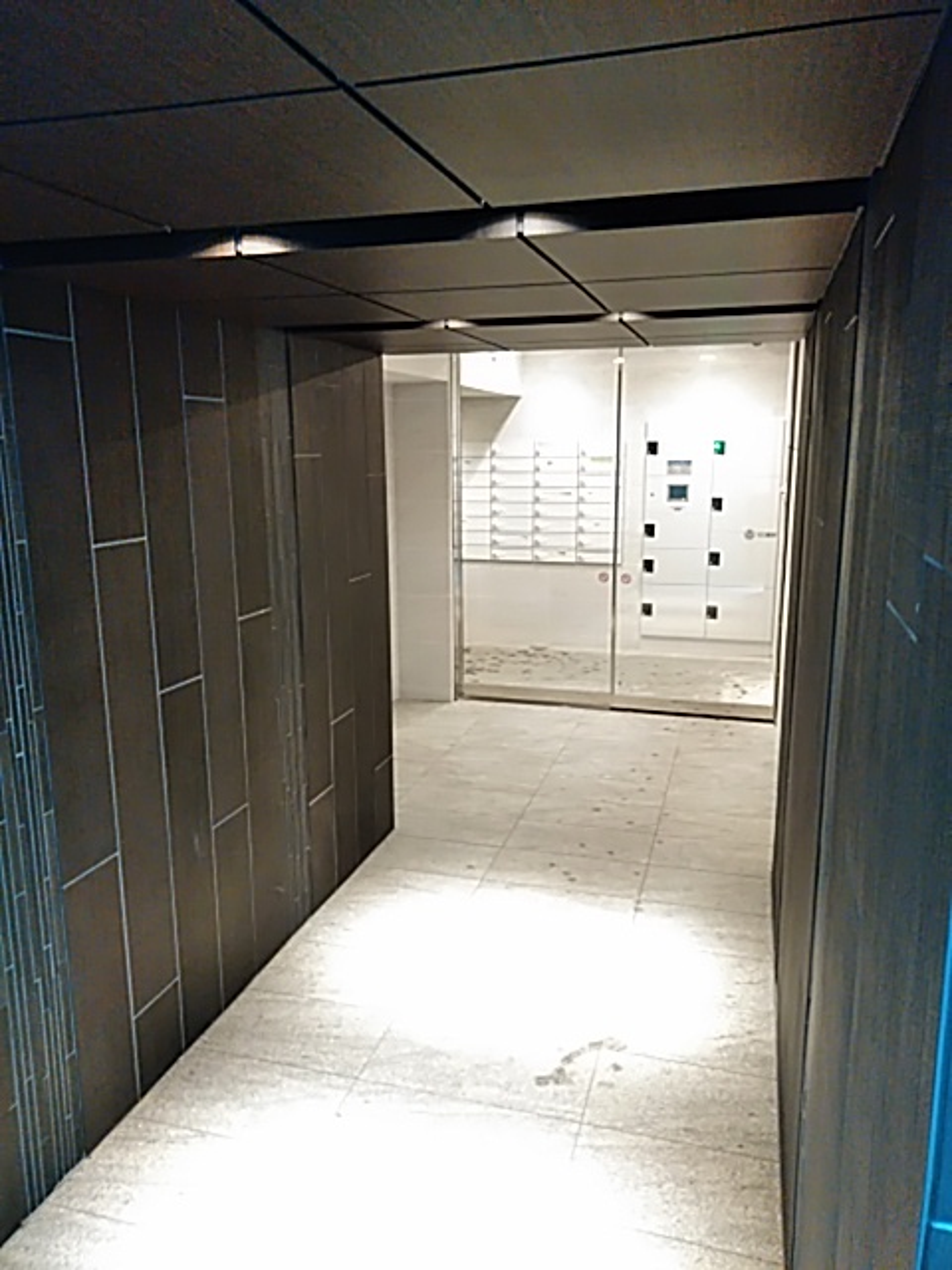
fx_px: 990
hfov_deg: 51.4
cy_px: 635
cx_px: 476
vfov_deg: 65.3
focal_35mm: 27
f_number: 2.2
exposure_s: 1/30
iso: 702
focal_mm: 3.46
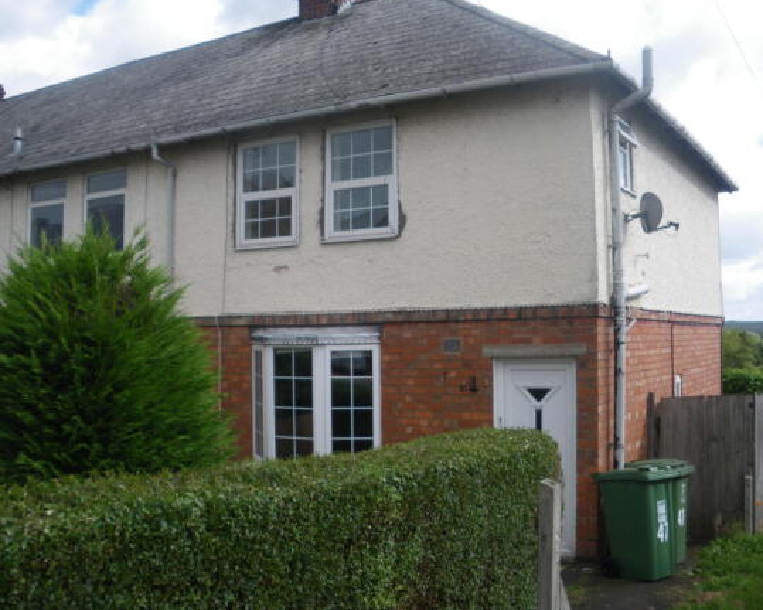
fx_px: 858
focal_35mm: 38
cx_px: 390
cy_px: 305
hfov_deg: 47.9
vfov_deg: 39.1
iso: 64
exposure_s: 1/320
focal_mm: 6.3
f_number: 3.5
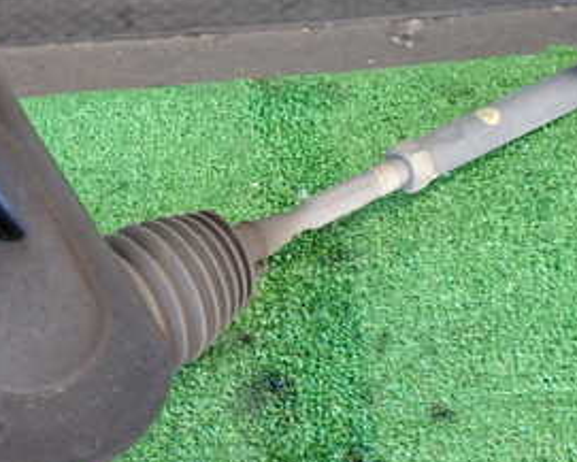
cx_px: 172
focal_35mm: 82
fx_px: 1401
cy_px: 258
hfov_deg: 23.1
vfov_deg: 18.7
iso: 320
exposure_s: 1/40
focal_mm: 6.83
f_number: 2.7
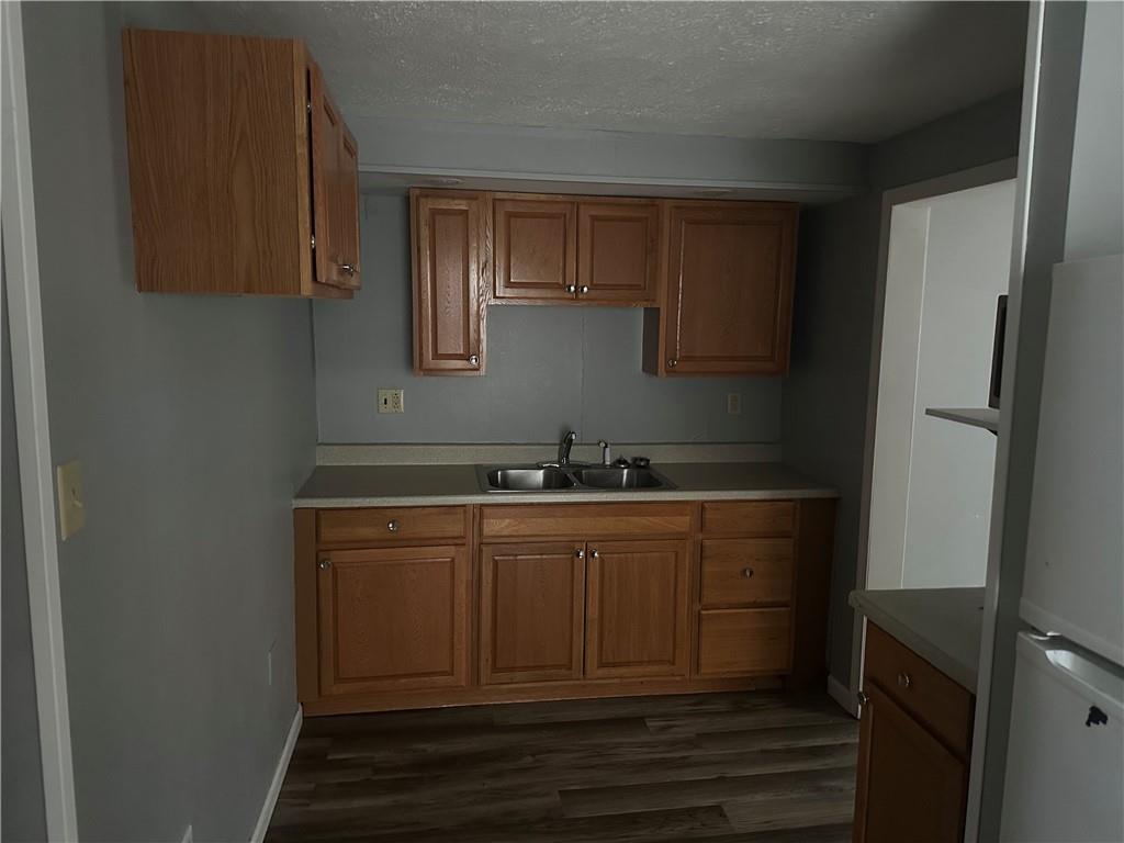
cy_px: 422
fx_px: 779
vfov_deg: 56.8
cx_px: 562
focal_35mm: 24
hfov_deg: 71.6
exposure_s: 1/30
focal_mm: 6.86
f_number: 1.78
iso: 1250
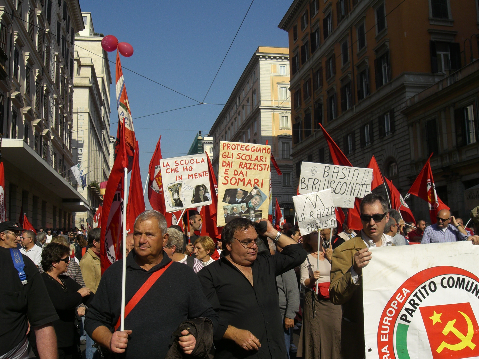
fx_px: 526
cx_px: 240
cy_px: 180
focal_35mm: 38
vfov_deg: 37.7
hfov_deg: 49.0
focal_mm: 6.3
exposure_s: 1/1000
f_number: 4.4
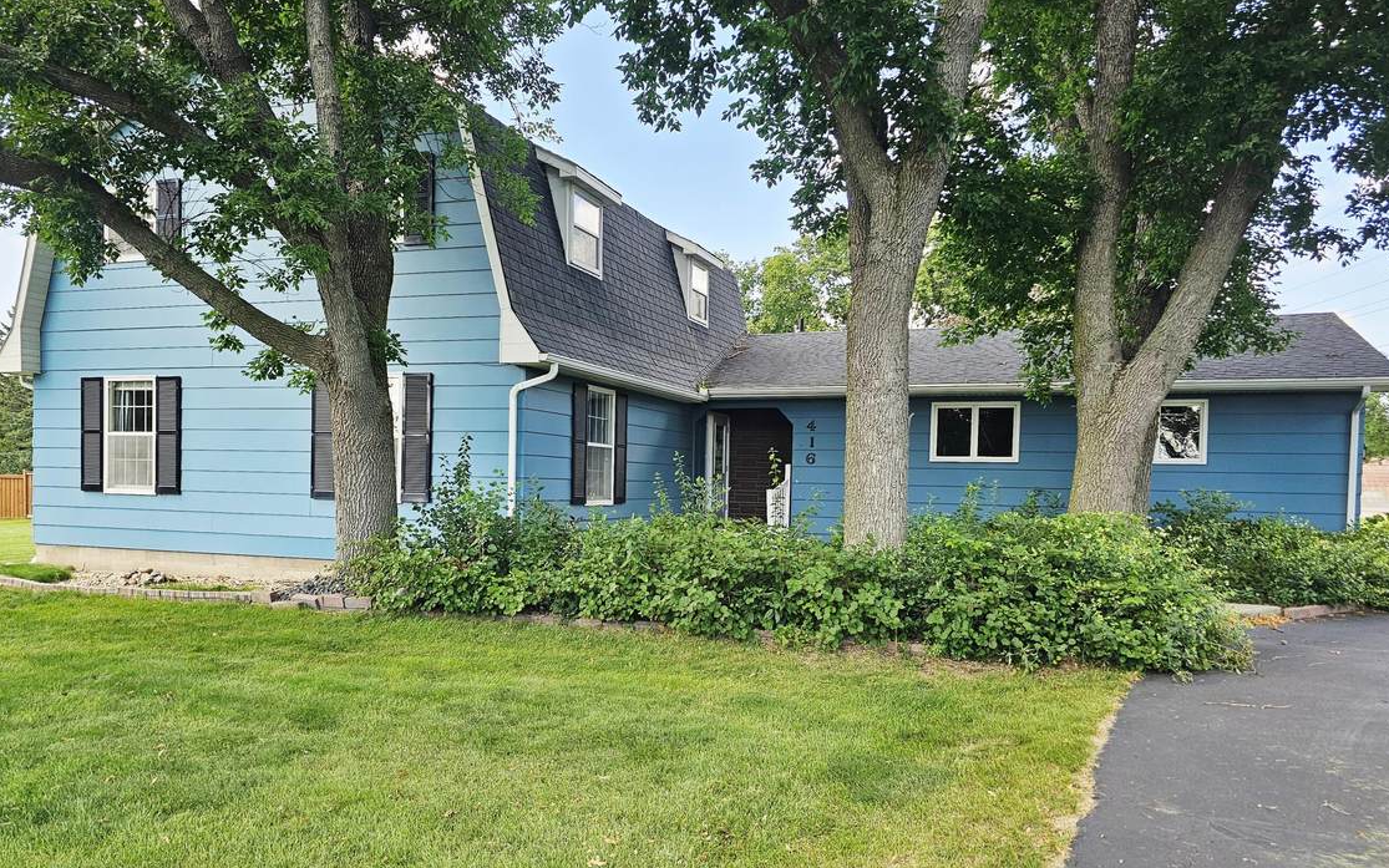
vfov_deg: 44.4
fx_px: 1060
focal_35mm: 28
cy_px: 511
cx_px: 648
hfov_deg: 66.4
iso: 25
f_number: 1.7
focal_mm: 6.3
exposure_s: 1/208
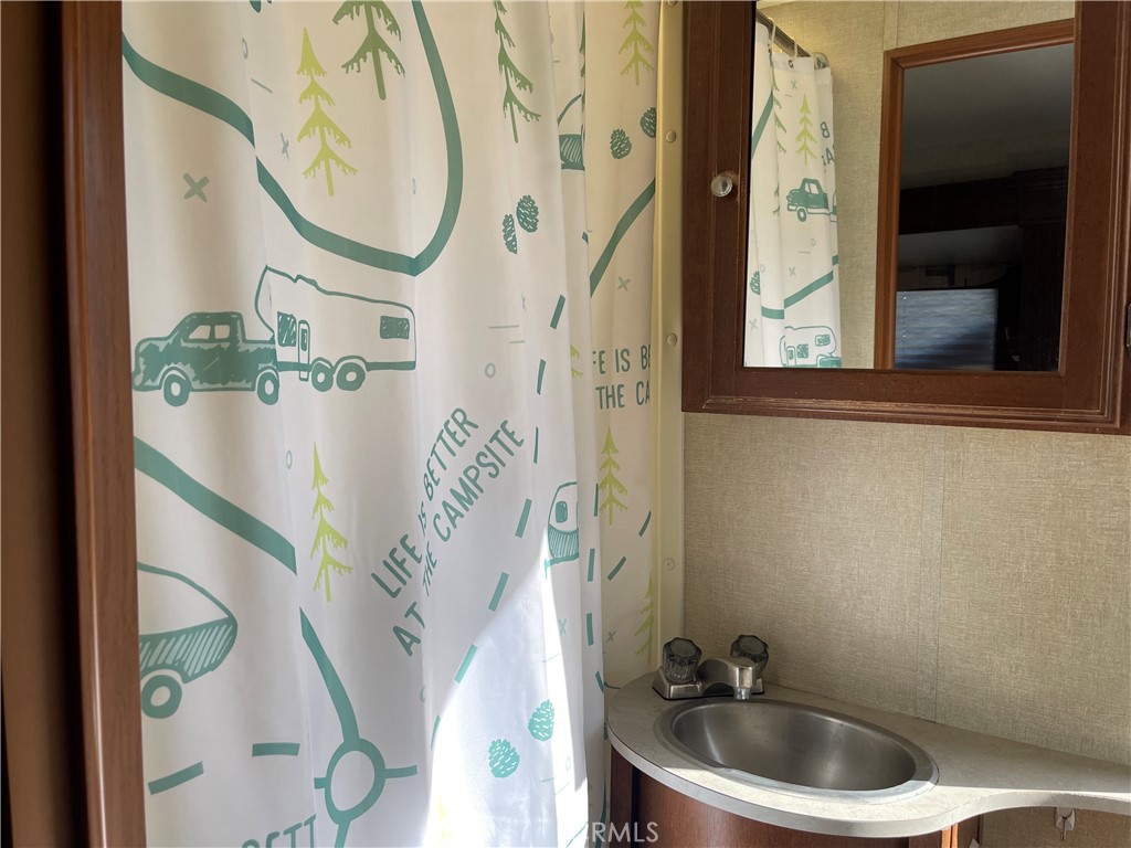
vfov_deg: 54.9
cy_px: 424
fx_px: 817
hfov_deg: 69.4
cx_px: 566
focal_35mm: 25
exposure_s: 1/615
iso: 32
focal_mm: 5.1
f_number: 1.6
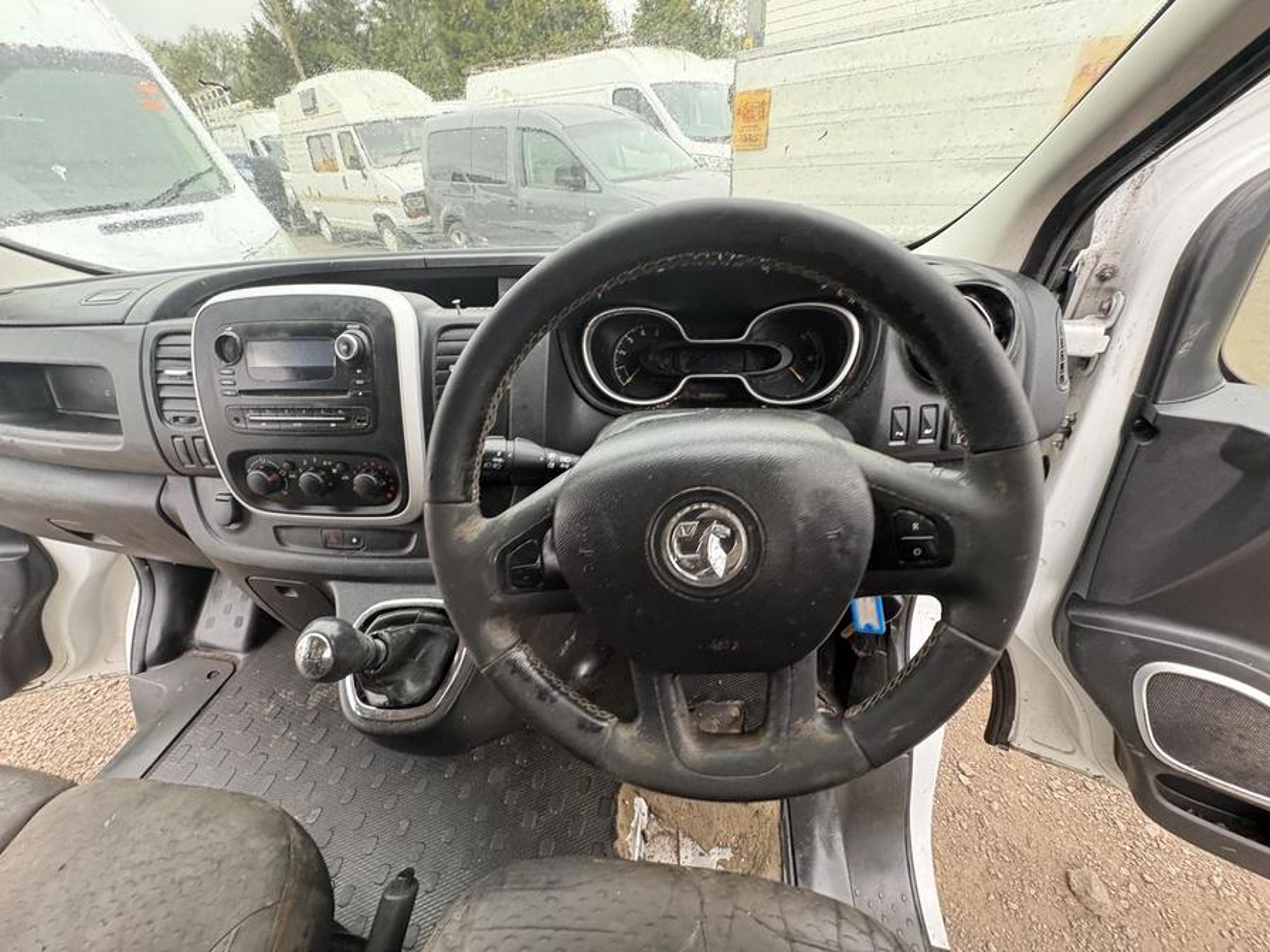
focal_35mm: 14
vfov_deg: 85.7
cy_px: 476
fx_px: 514
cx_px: 635
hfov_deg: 102.1
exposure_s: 1/60
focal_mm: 2.22
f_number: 2.2
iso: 320
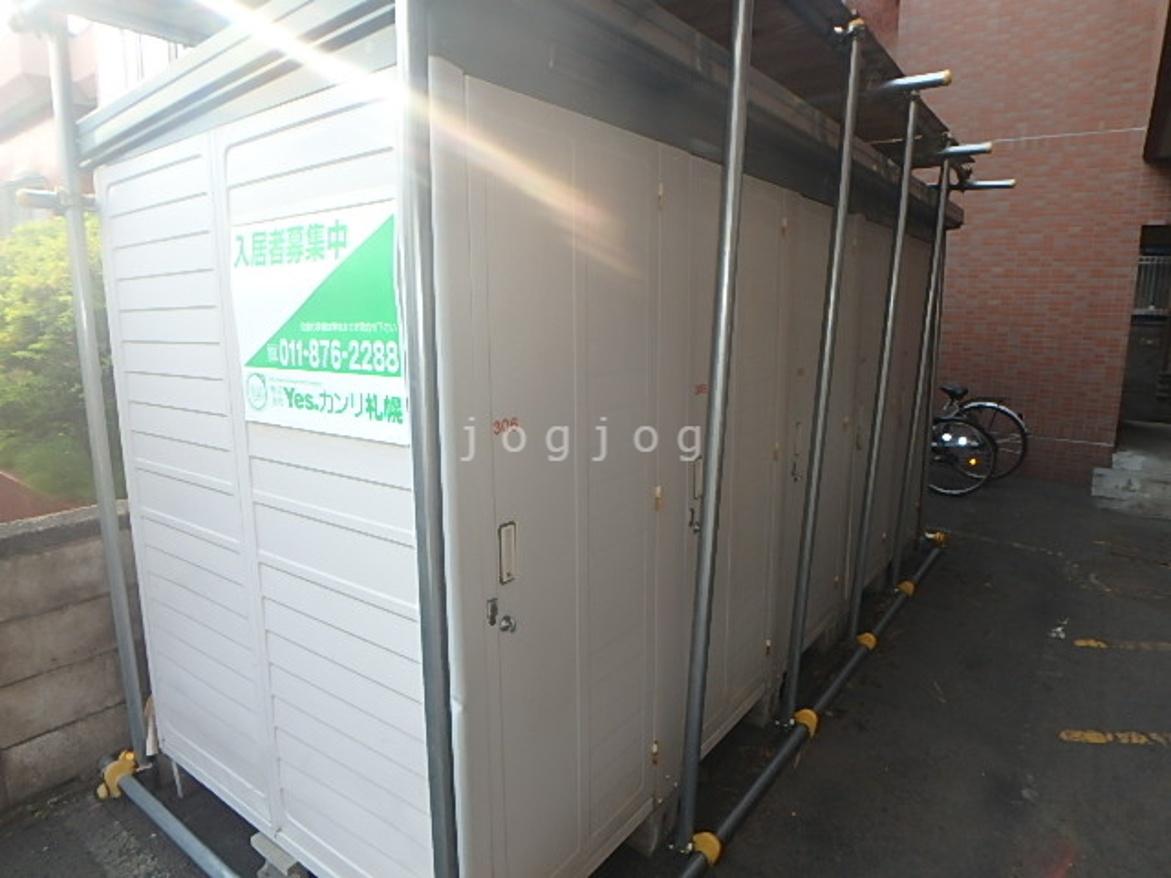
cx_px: 586
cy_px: 439
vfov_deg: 63.4
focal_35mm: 21
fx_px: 710
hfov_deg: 79.0
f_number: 3.5
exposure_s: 1/100
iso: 125
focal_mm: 3.7
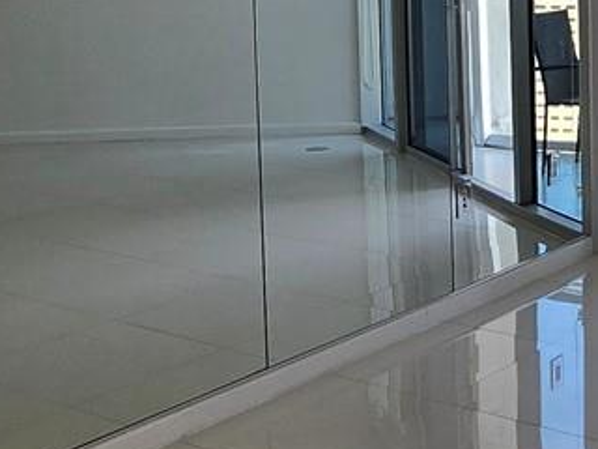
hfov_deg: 28.3
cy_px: -19
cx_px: 577
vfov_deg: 21.6
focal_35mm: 65
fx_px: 1123
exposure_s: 1/120
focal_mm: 2.2
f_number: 2.2
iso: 50
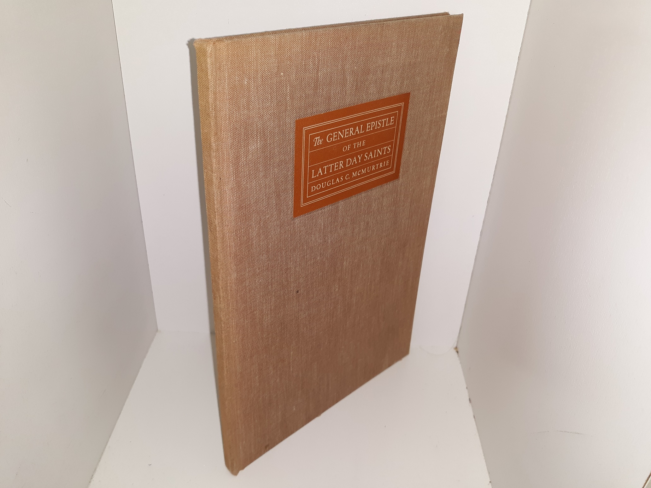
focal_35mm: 28
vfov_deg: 49.7
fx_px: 527
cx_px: 326
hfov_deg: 63.4
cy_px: 244
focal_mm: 3.7
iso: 40
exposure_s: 1/120
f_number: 1.7
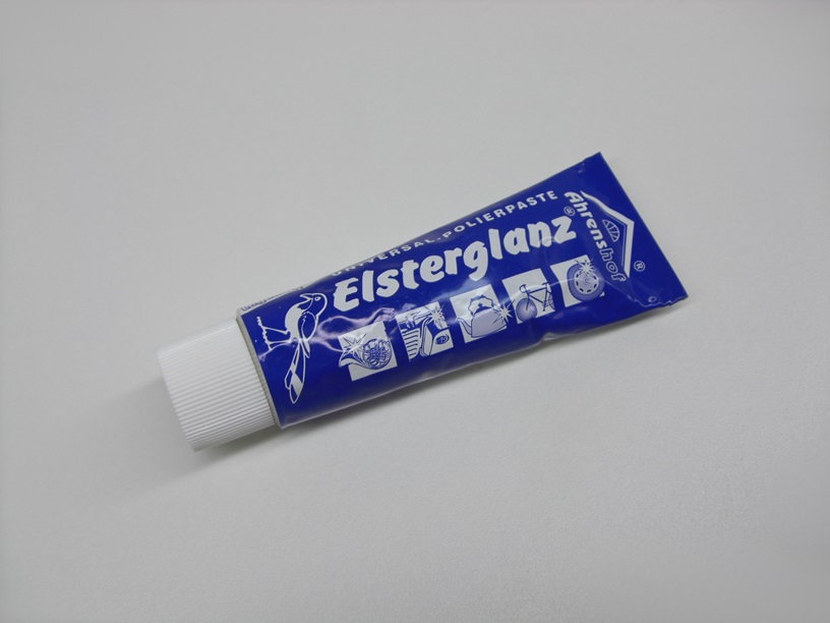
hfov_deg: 49.0
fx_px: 911
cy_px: 312
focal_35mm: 38
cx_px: 415
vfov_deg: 37.7
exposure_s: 1/100
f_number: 2.7
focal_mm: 6.2
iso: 64
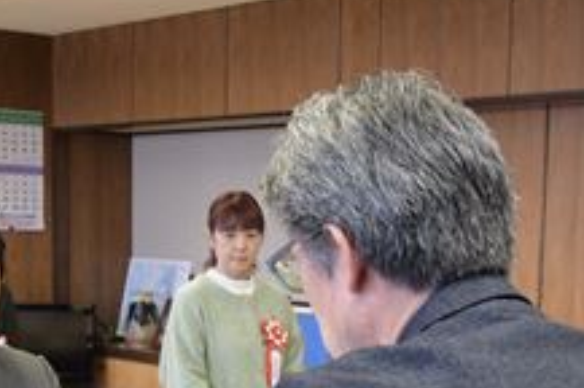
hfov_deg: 24.5
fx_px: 1344
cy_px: 408
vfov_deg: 16.0
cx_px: 315
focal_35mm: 83
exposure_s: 1/125
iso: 5000
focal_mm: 24
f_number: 5.6
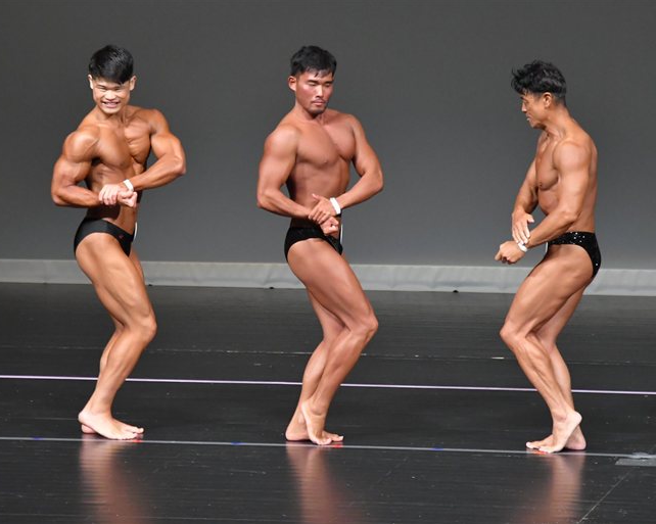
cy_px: 263
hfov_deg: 5.7
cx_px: 316
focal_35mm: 340
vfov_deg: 4.5
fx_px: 6598
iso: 5000
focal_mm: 200
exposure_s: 1/400
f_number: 5.6
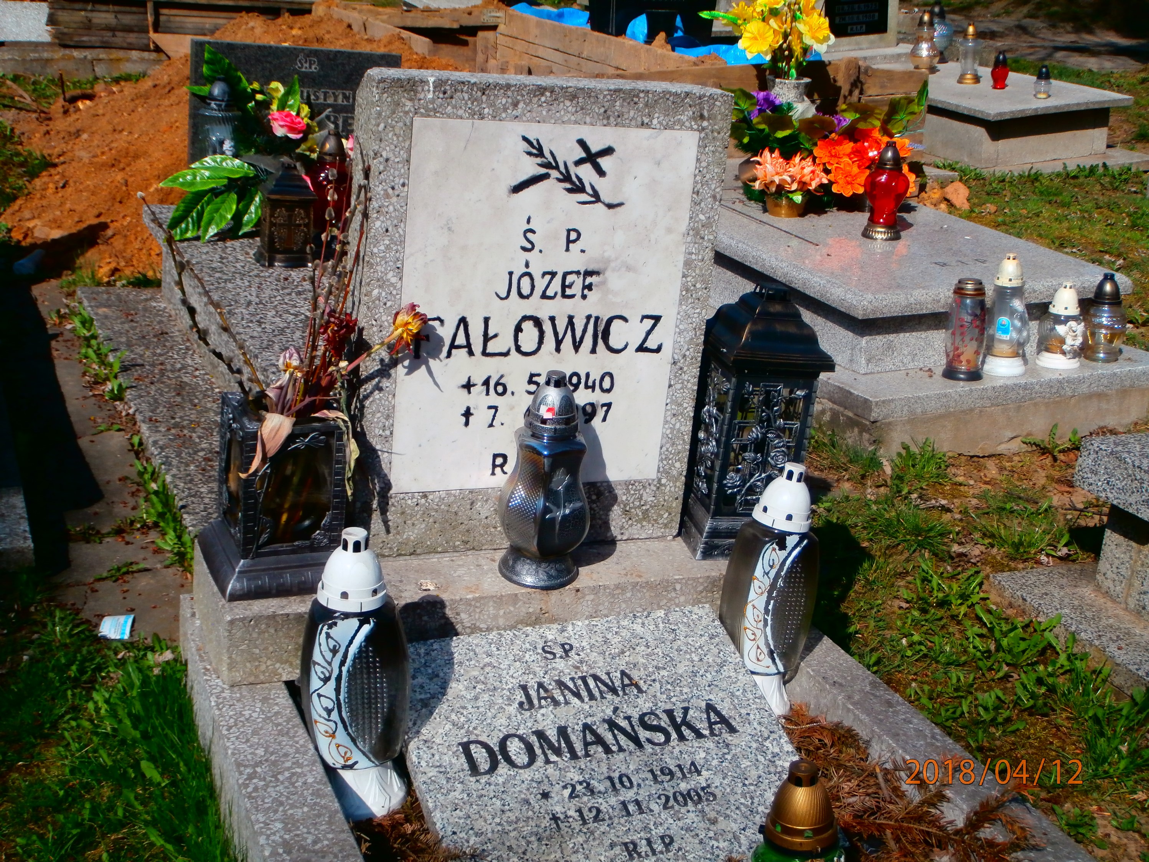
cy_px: 431
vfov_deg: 30.9
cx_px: 574
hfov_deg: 40.4
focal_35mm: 47
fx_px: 1560
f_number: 4.2
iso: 100
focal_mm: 8.29
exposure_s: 1/1000
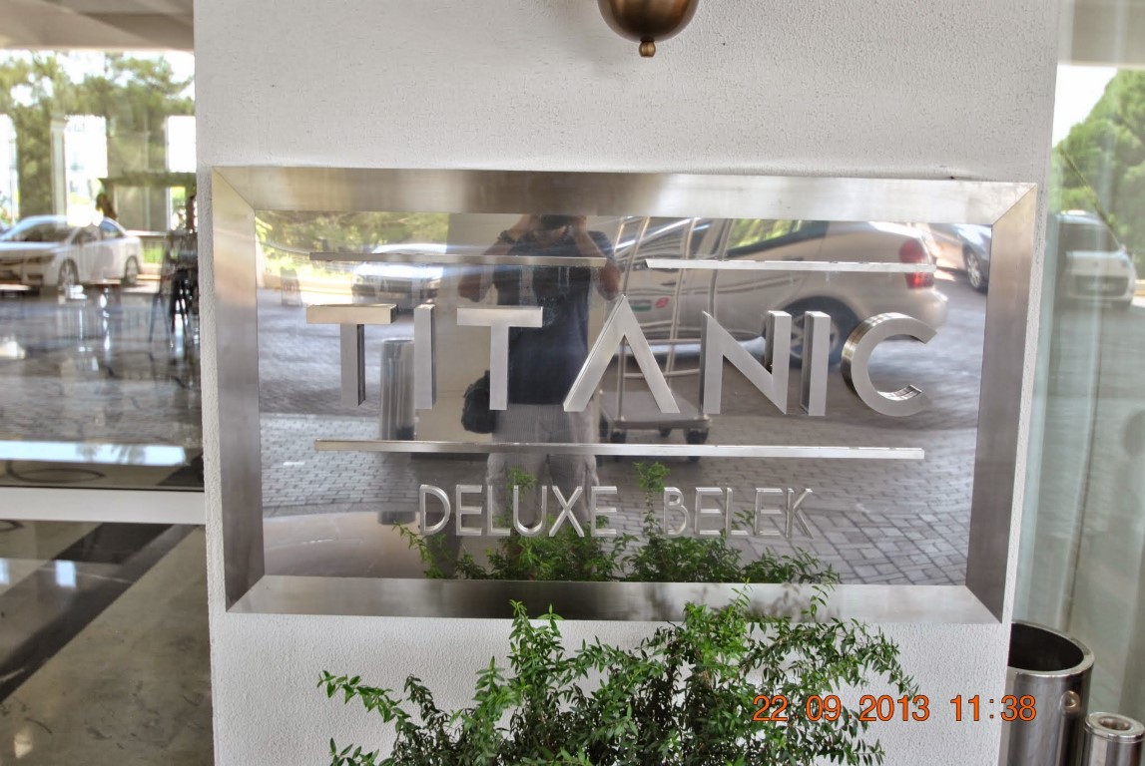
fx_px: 1146
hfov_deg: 53.1
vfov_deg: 37.0
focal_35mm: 36
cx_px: 572
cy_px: 383
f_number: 4.5
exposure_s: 1/80
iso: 200
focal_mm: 24
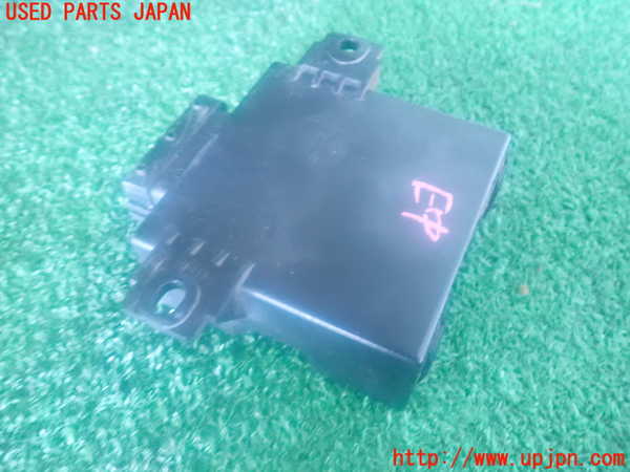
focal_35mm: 30
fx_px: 546
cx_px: 315
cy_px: 236
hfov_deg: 60.0
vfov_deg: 46.8
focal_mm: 5.5
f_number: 2.3
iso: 1600
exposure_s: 1/13
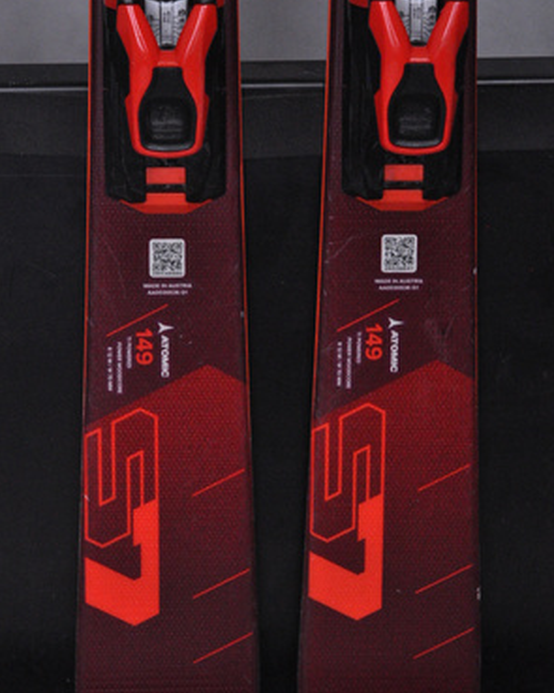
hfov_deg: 9.2
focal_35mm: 168
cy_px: 289
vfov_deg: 11.5
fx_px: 3445
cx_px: 279
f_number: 9.5
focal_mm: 98
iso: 3200
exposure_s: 1/125
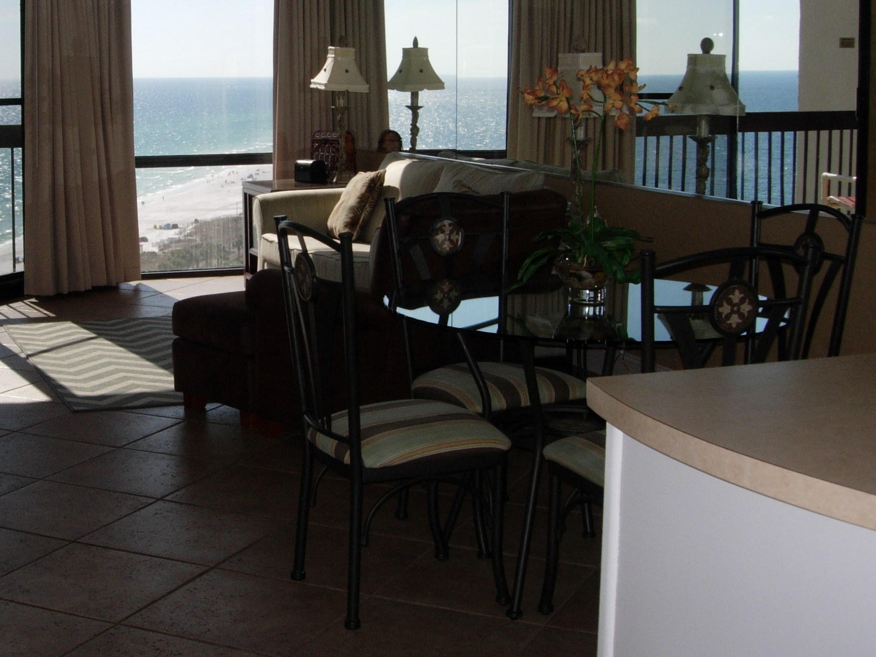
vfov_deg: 25.1
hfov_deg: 32.8
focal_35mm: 58
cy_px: 221
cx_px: 256
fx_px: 1468
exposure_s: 1/497
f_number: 4.8
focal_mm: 7.8
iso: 79
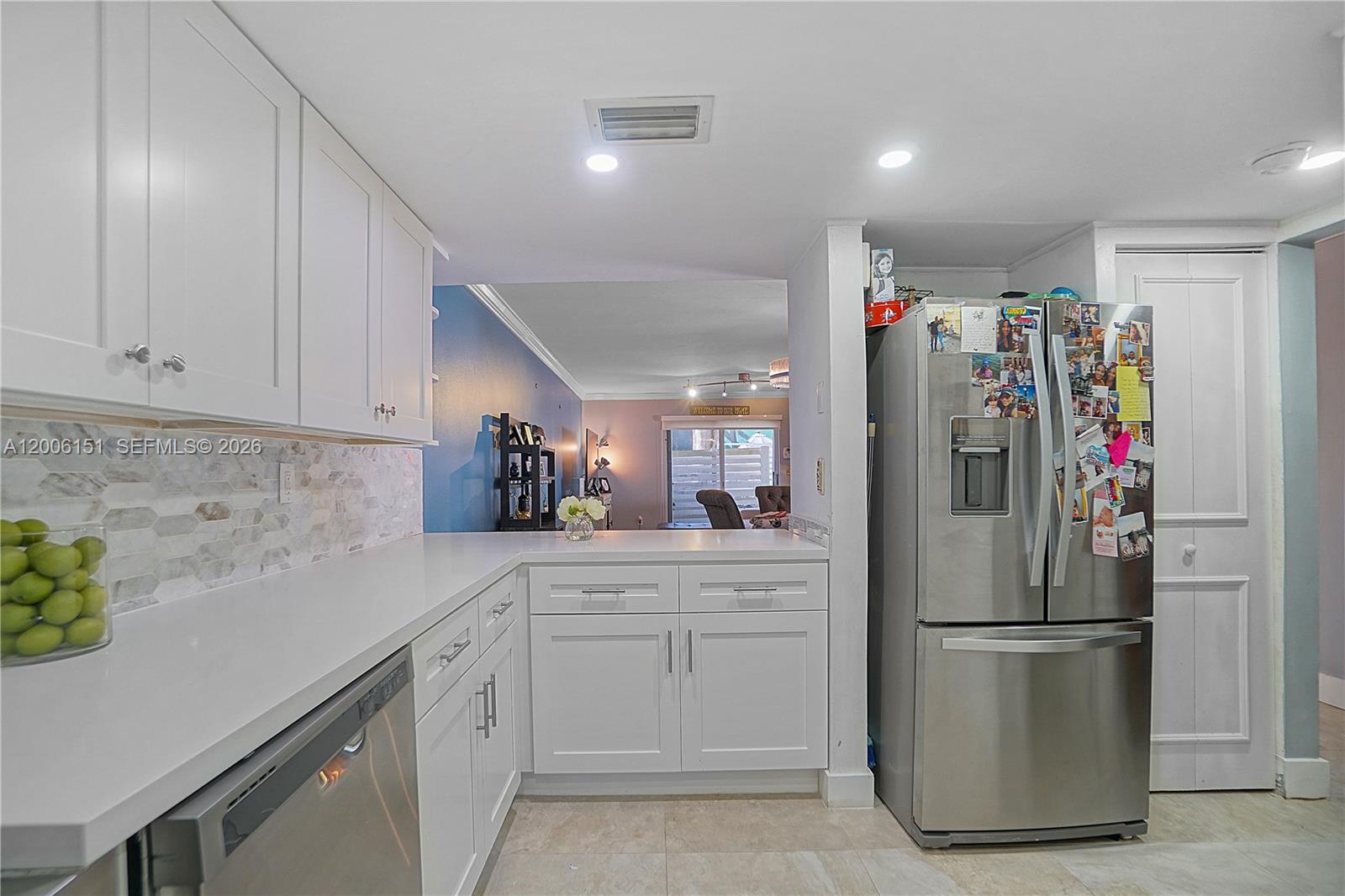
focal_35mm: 15
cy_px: 448
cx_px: 672
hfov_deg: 100.4
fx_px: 560
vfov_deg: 77.3
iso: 250
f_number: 4
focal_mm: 10
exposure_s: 1/30
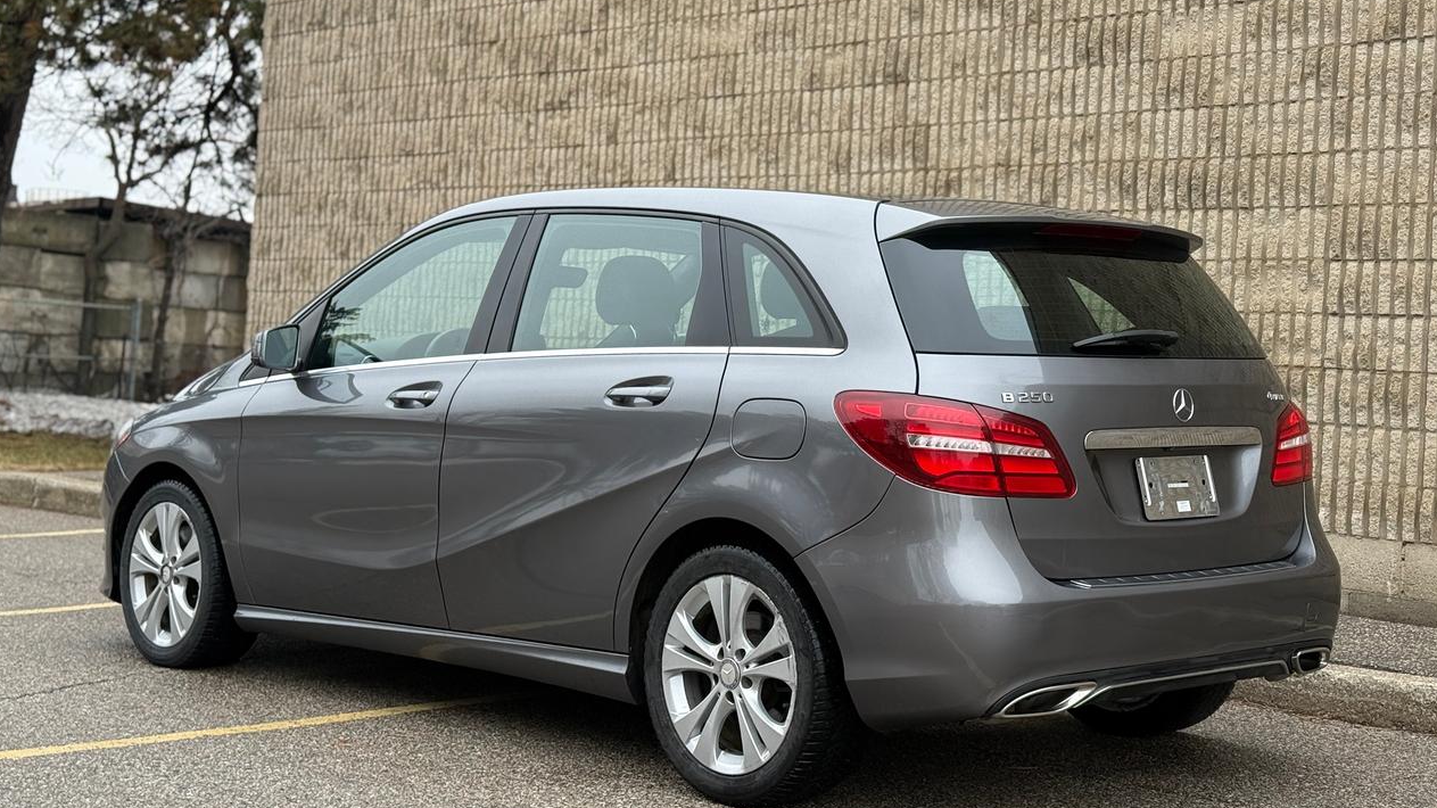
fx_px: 2019
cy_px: 294
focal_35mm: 53
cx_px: 722
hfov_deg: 39.2
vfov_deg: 22.6
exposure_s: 1/1353
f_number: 1.78
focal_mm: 6.76
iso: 100
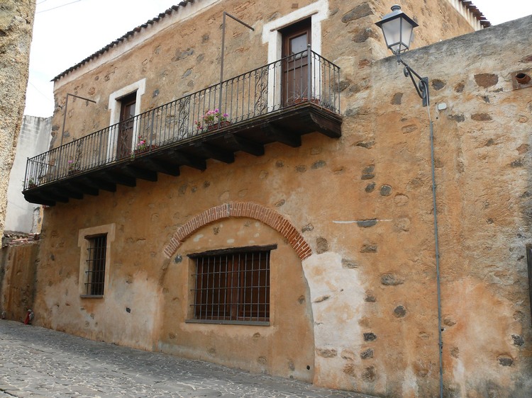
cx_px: 266
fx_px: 538
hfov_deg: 52.6
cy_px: 199
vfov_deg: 40.7
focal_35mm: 35
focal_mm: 7.4
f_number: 4
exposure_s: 1/125
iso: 100
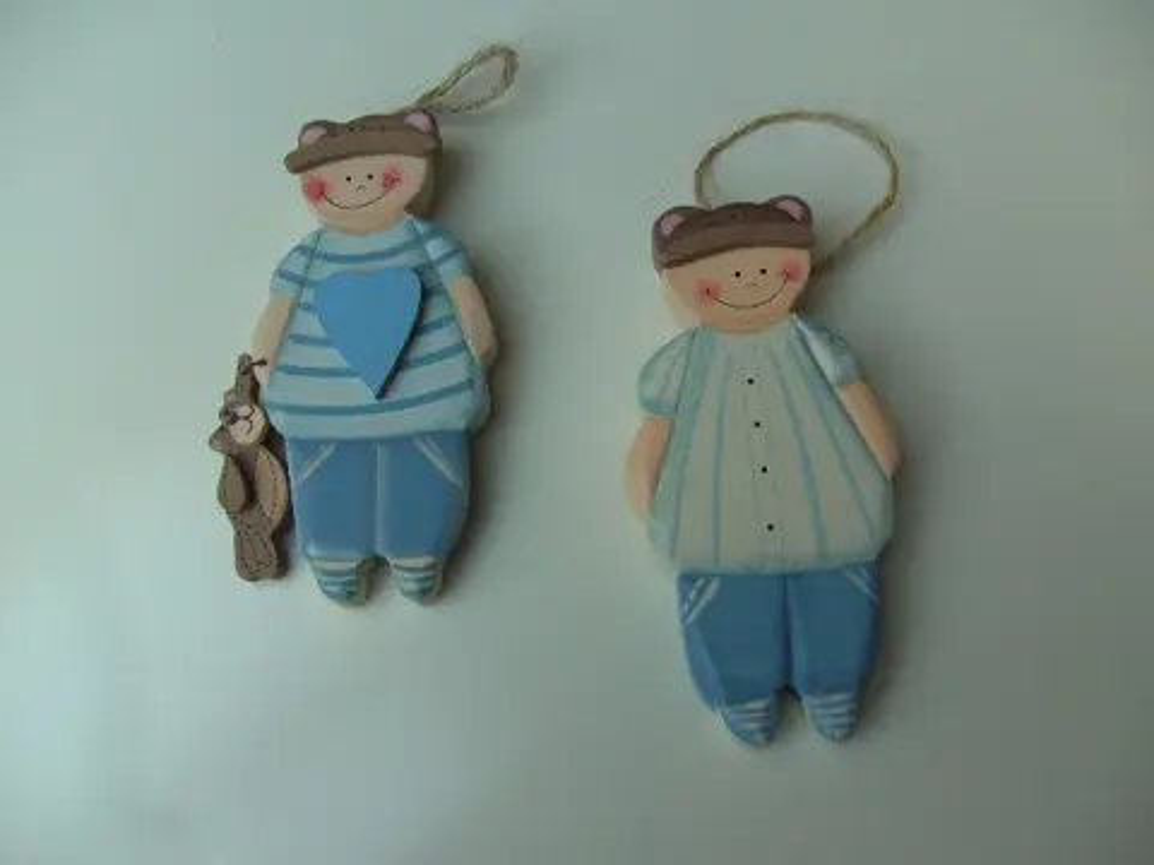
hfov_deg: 50.1
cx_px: 577
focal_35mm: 37
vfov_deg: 38.7
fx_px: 1233
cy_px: 432
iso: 100
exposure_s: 1/43
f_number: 2.8
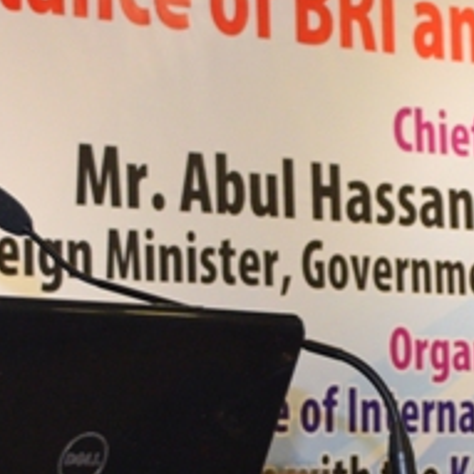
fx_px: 2437
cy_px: 388
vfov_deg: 11.1
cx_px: 494
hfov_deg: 11.0
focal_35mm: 157
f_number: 5
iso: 800
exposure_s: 1/100
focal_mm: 23
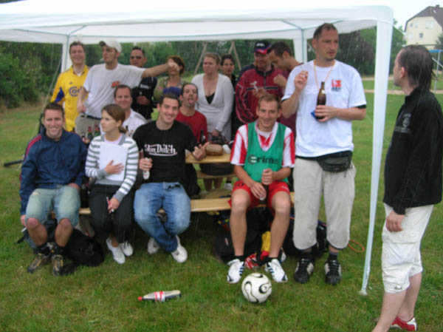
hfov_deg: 51.4
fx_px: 460
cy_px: 166
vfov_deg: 39.6
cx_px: 222
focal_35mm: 36
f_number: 2.7
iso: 50
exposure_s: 1/86.2
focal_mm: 6
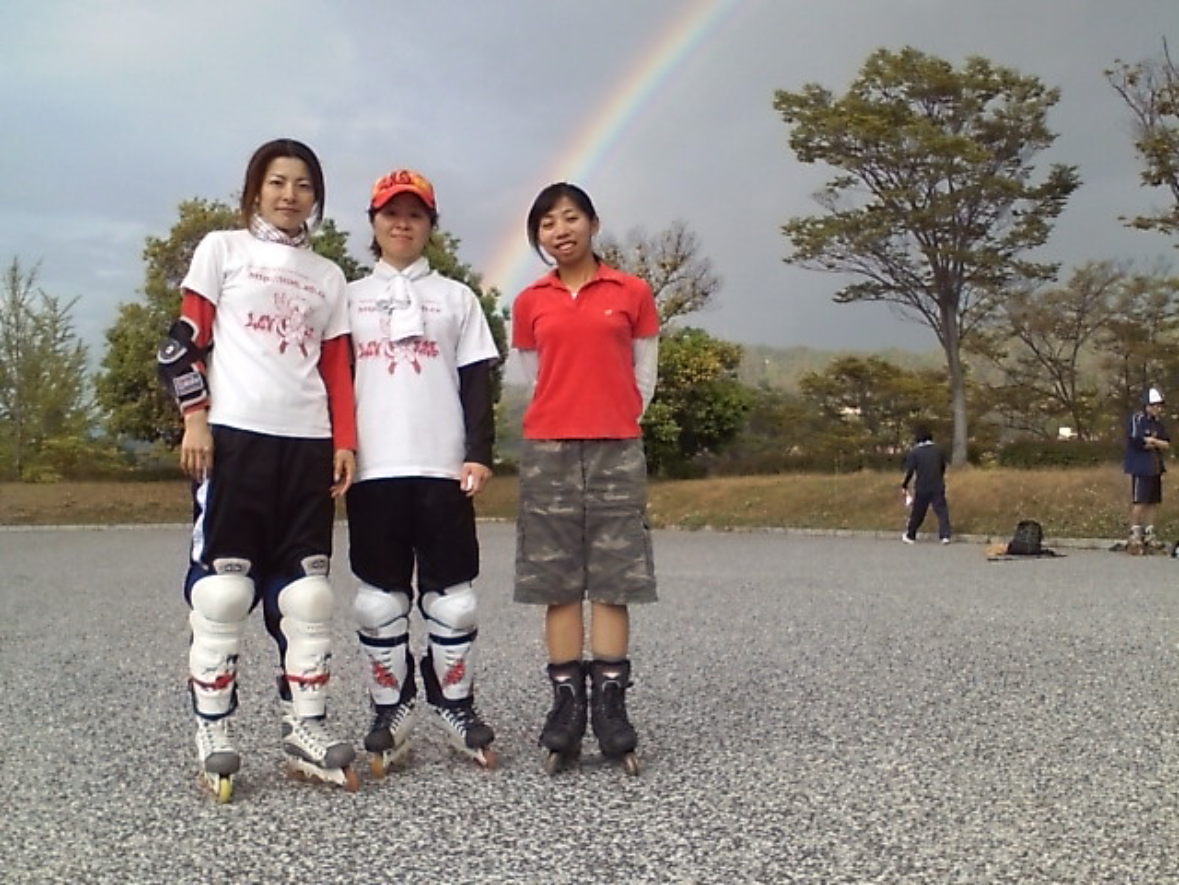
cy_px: 442
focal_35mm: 29
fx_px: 988
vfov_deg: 48.2
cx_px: 590
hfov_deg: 61.7
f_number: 3.5
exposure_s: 1/204
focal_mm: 3.73
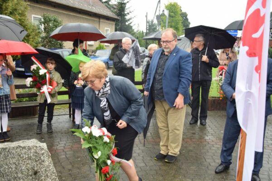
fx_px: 283
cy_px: 90
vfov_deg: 35.5
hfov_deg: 51.3
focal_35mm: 38
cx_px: 136
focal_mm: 25
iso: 400
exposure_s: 1/100
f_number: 5
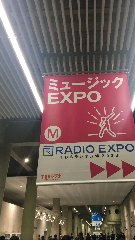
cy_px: 119
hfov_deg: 36.4
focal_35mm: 32
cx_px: 85
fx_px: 204
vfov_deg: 61.0
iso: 80
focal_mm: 4.15
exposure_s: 1/30
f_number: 2.2
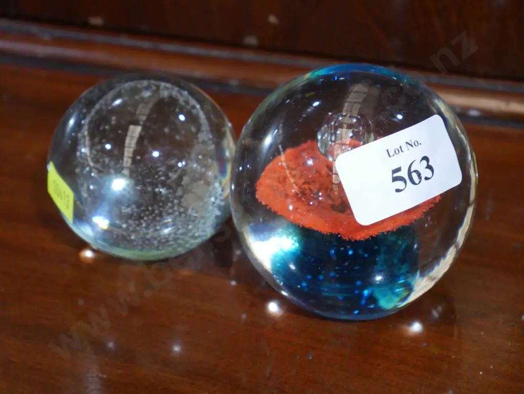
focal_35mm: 84
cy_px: 197
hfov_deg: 23.3
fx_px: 1272
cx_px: 262
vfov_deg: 17.6
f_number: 5.6
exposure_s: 1/100
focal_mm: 42
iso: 2000
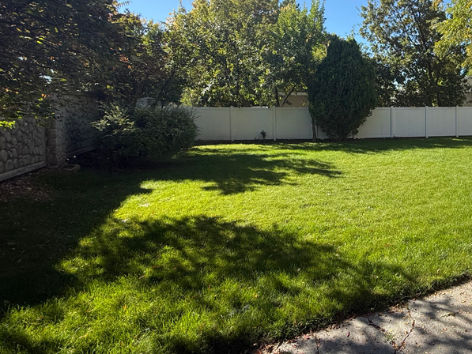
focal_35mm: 24
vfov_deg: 55.6
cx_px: 395
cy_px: 118
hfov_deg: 63.6
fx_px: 327
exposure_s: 1/709
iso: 50
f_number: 2.2
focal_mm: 2.22
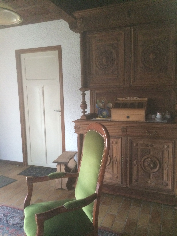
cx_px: 88
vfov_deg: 61.7
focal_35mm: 29
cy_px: 118
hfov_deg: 48.2
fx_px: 198
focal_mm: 4.15
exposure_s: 1/25
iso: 320
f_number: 2.2
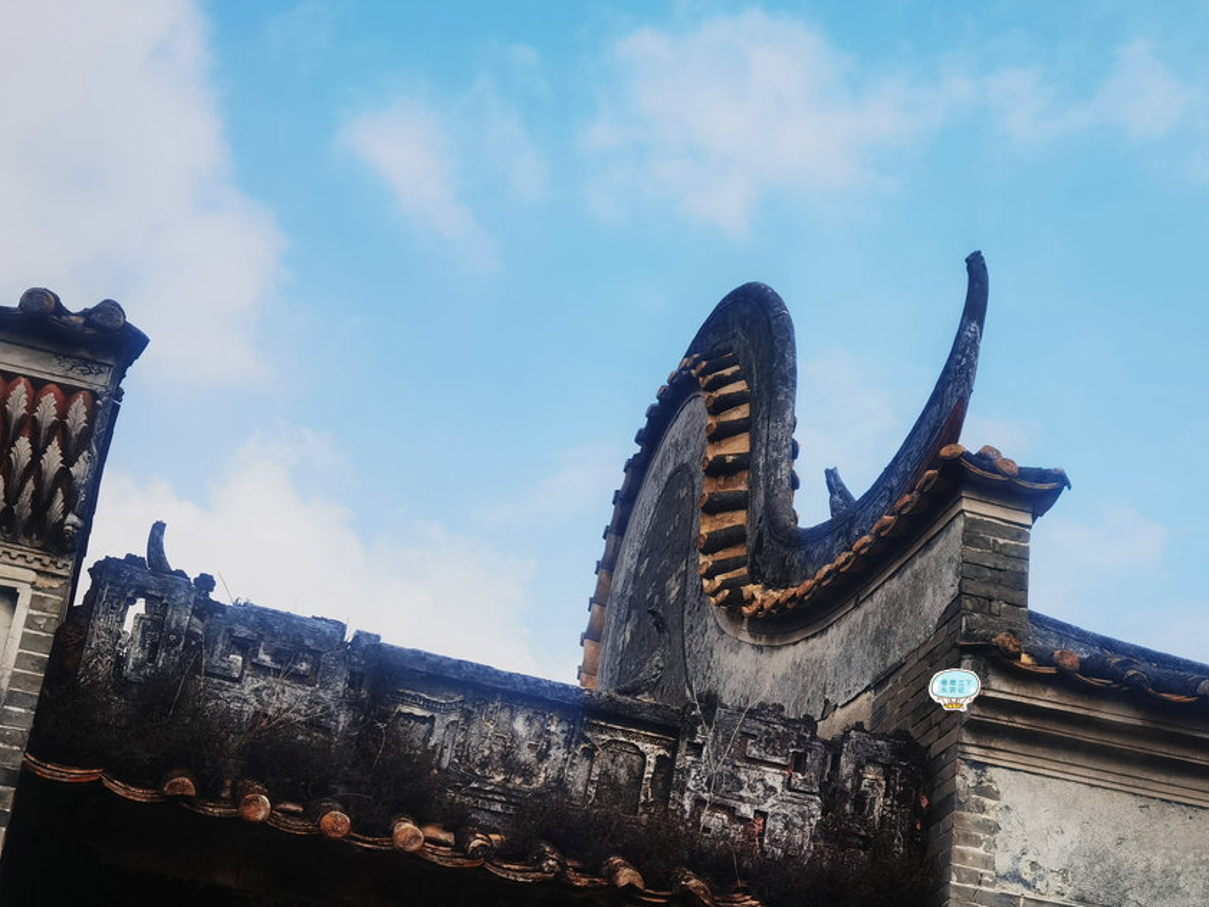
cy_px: 533
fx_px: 2201
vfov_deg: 23.3
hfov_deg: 30.5
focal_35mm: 63
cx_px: 798
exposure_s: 1/4098
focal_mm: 6.71
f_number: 1.9
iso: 50
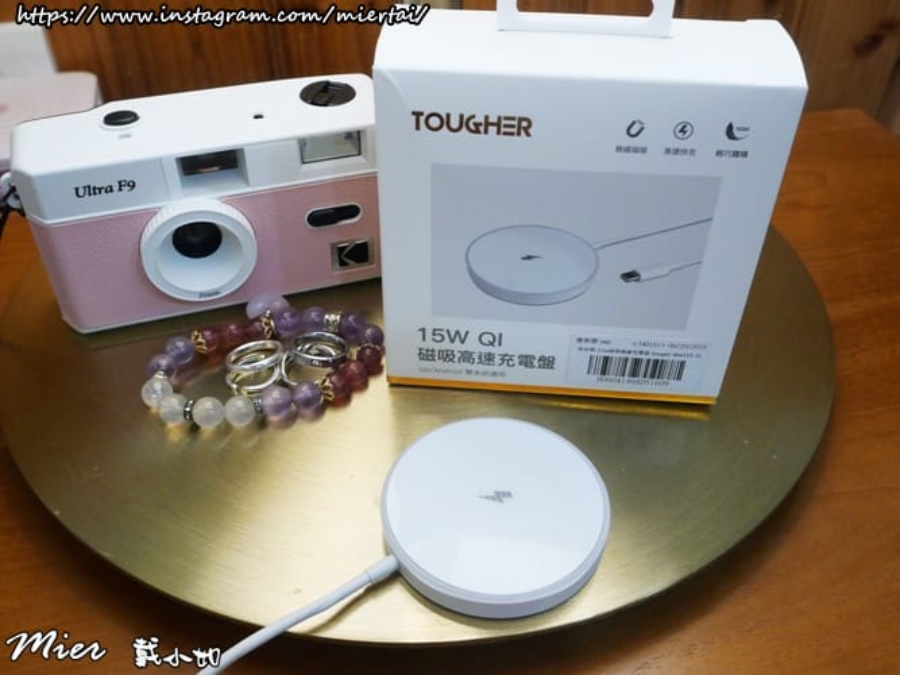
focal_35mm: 32
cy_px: 338
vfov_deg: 44.1
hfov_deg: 56.8
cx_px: 450
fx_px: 832
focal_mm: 16
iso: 2500
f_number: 6.3
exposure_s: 1/60
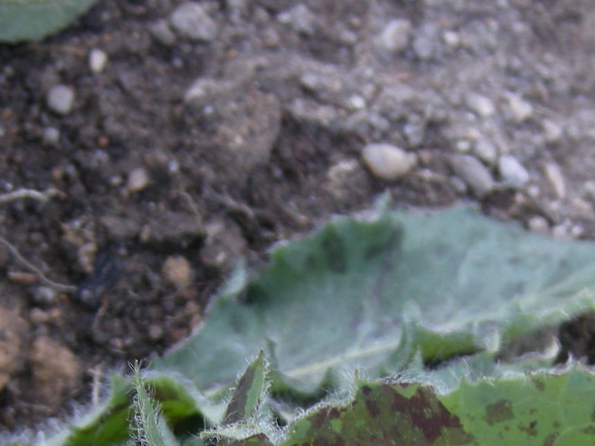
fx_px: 1685
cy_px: 560
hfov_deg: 20.0
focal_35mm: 98
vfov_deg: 14.5
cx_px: 260
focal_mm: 7.5
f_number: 2.7
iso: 64
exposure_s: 1/60
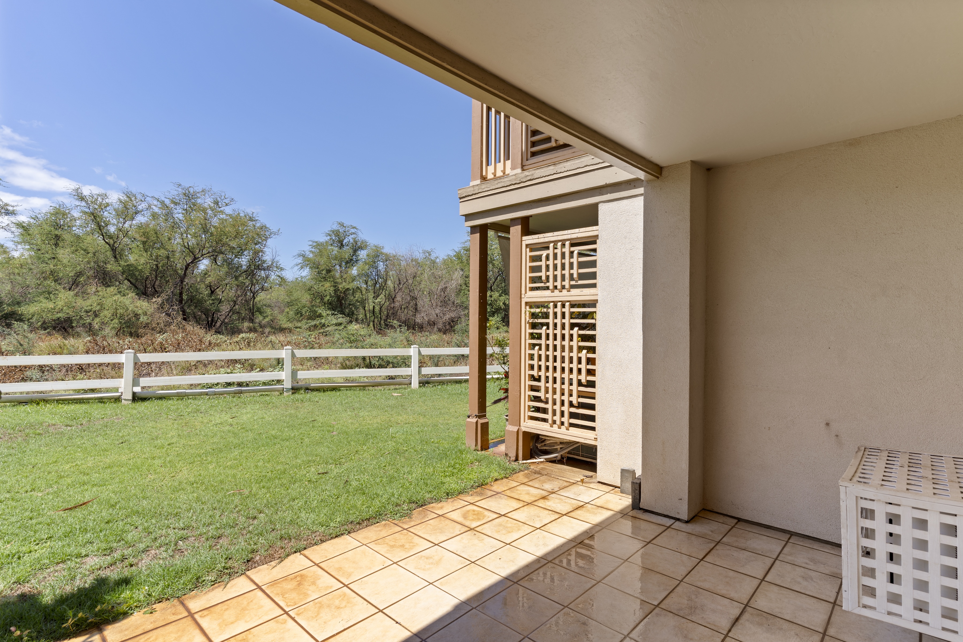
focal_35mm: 17
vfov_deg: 70.4
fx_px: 455
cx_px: 482
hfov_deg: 93.3
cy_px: 321
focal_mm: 17
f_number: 8
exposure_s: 1/50
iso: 64
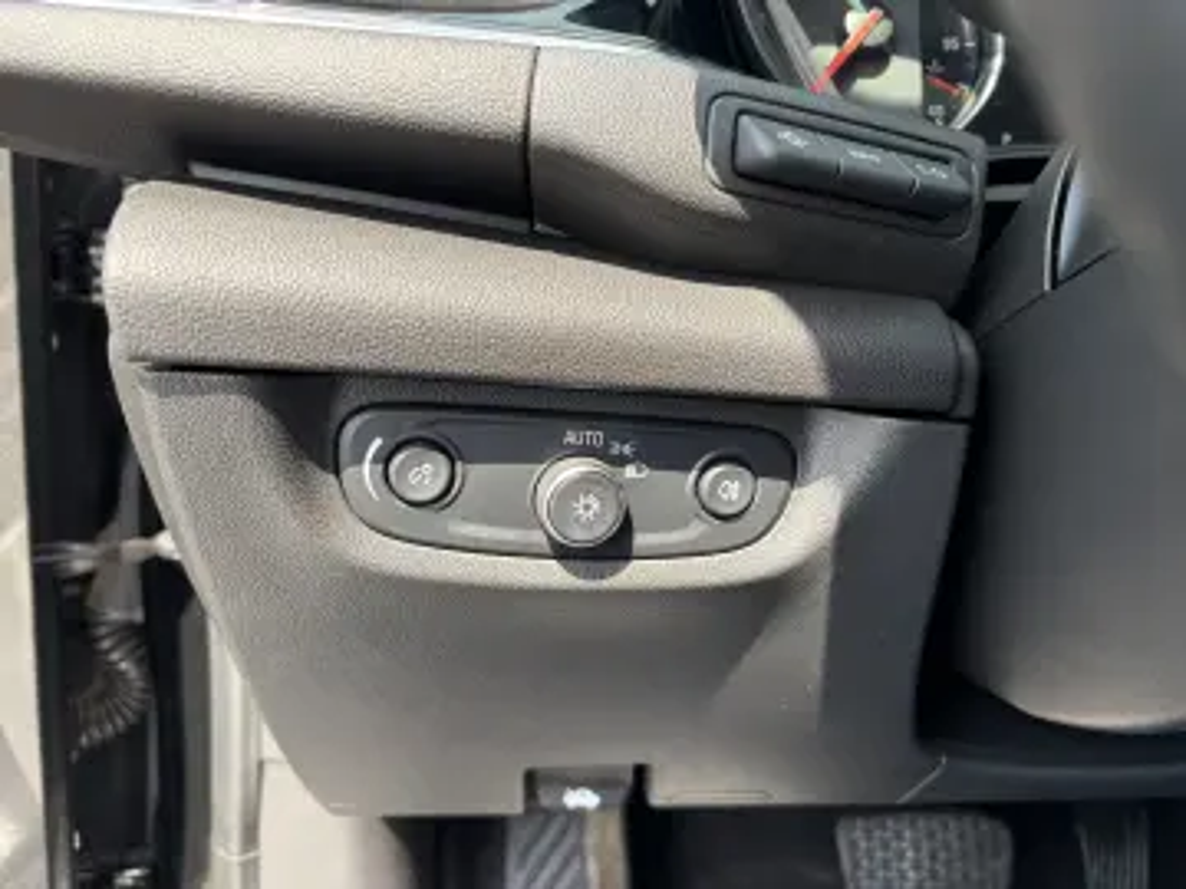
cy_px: 444
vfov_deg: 53.1
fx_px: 891
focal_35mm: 26
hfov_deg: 67.3
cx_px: 593
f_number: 1.6
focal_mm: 5.96
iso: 50
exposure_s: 1/182
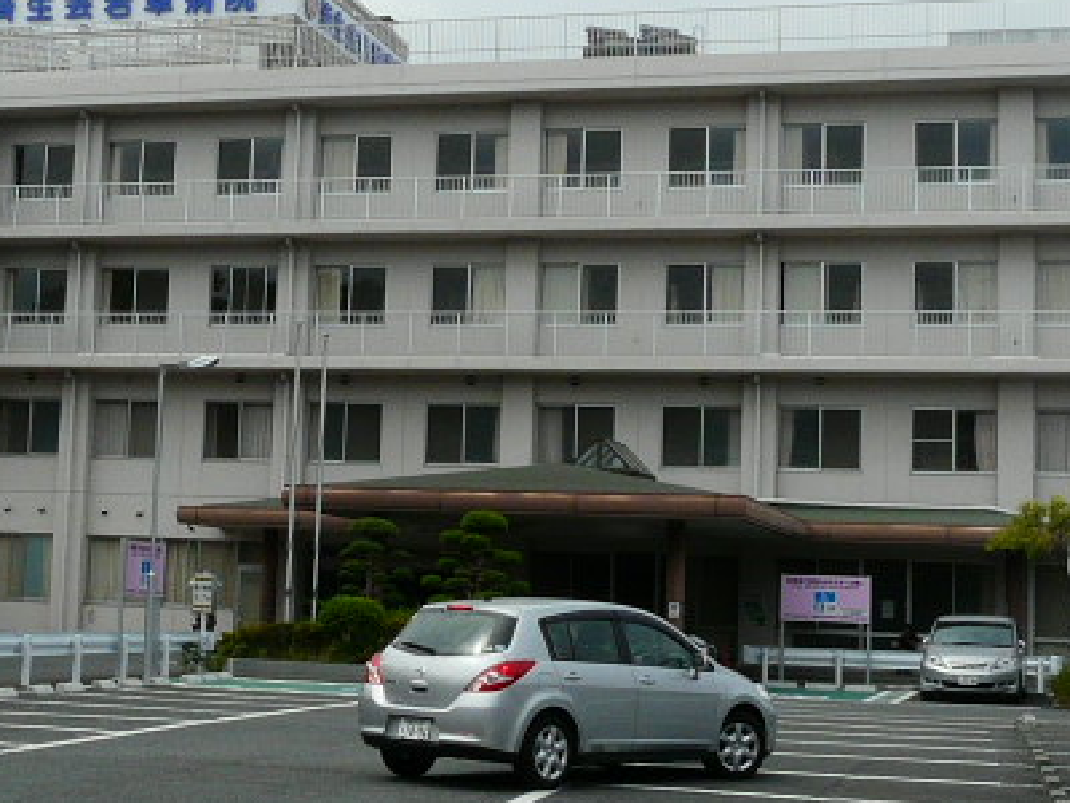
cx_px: 353
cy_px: 302
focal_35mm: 72
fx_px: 2226
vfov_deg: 20.4
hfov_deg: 26.9
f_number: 6.3
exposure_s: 1/400
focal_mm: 4.6
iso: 100
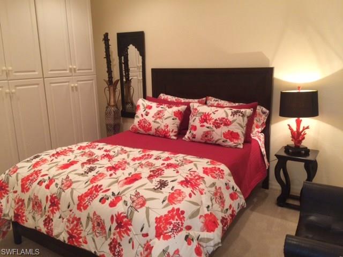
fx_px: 287
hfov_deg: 61.7
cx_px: 172
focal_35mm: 29
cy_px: 128
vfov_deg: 48.2
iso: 160
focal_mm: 4.15
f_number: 2.2
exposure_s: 1/30
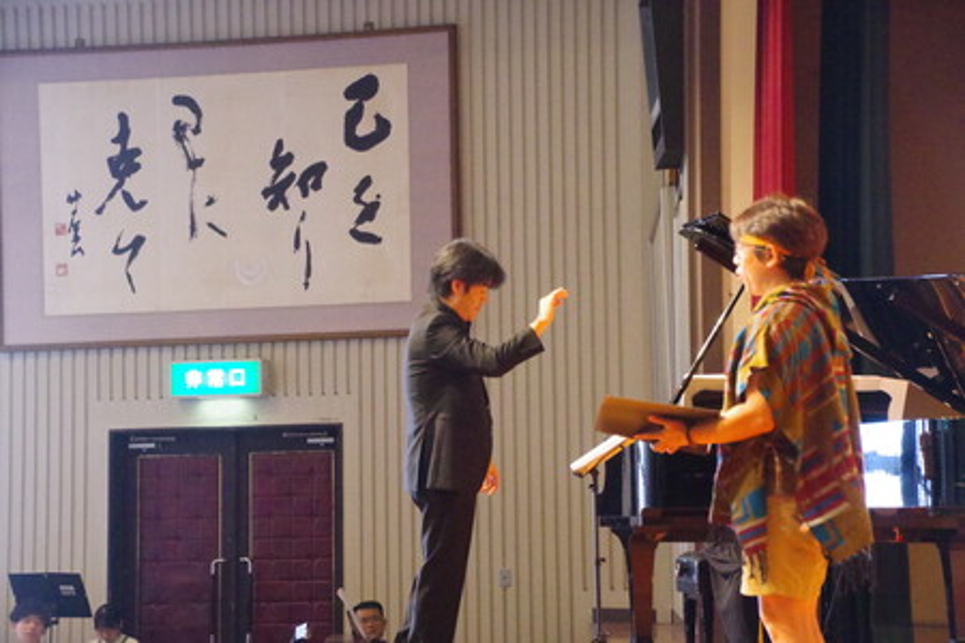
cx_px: 482
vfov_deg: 12.2
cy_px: 322
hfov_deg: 18.2
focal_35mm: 112
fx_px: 3015
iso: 25600
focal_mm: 75
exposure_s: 1/160
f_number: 5.6
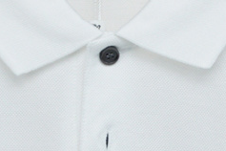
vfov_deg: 2.3
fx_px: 3675
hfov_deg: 3.5
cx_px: 108
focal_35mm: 585
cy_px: 157
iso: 250
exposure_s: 1/250
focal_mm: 57
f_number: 4
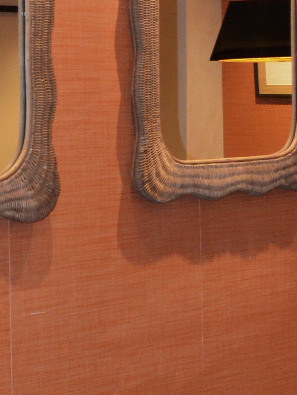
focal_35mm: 168
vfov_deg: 11.7
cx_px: 232
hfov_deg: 8.8
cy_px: 135
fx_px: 1921
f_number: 4
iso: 1800
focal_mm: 28
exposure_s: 1/60
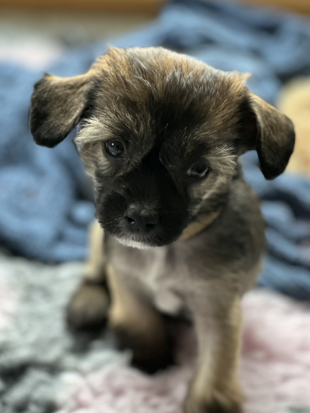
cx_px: 146
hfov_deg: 16.1
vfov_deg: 21.3
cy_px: 196
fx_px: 1099
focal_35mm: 92
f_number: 2.8
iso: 250
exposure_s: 1/103
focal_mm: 9
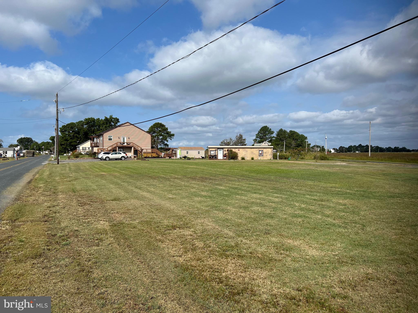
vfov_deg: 53.1
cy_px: 156
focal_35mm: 26
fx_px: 314
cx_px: 209
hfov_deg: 67.3
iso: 50
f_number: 1.5
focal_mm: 5.7
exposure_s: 1/6579
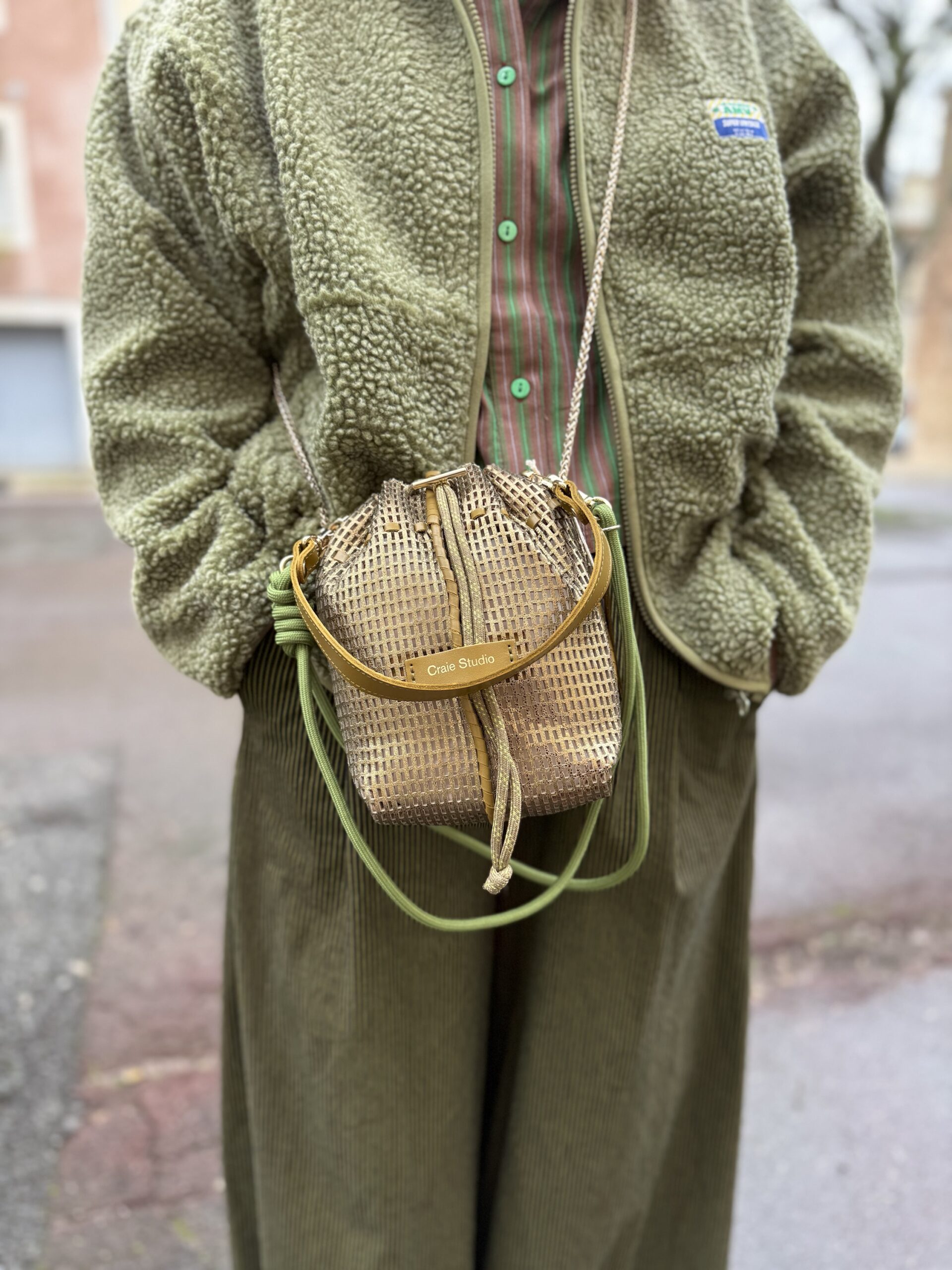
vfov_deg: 71.6
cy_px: 635
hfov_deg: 56.8
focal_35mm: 24
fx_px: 880
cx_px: 476
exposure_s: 1/121
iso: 64
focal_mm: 6.76
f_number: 1.78
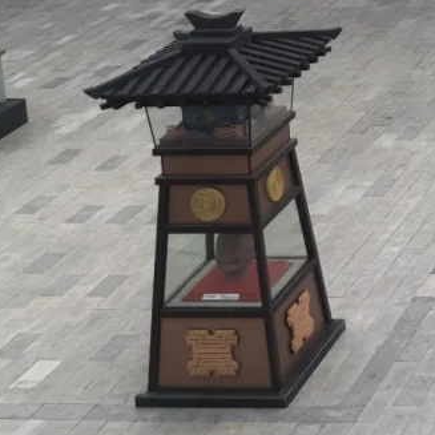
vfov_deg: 15.2
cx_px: 863
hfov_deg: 14.0
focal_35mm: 105
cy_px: -239
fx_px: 1493
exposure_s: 1/3509
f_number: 1.4
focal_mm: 5.75
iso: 50
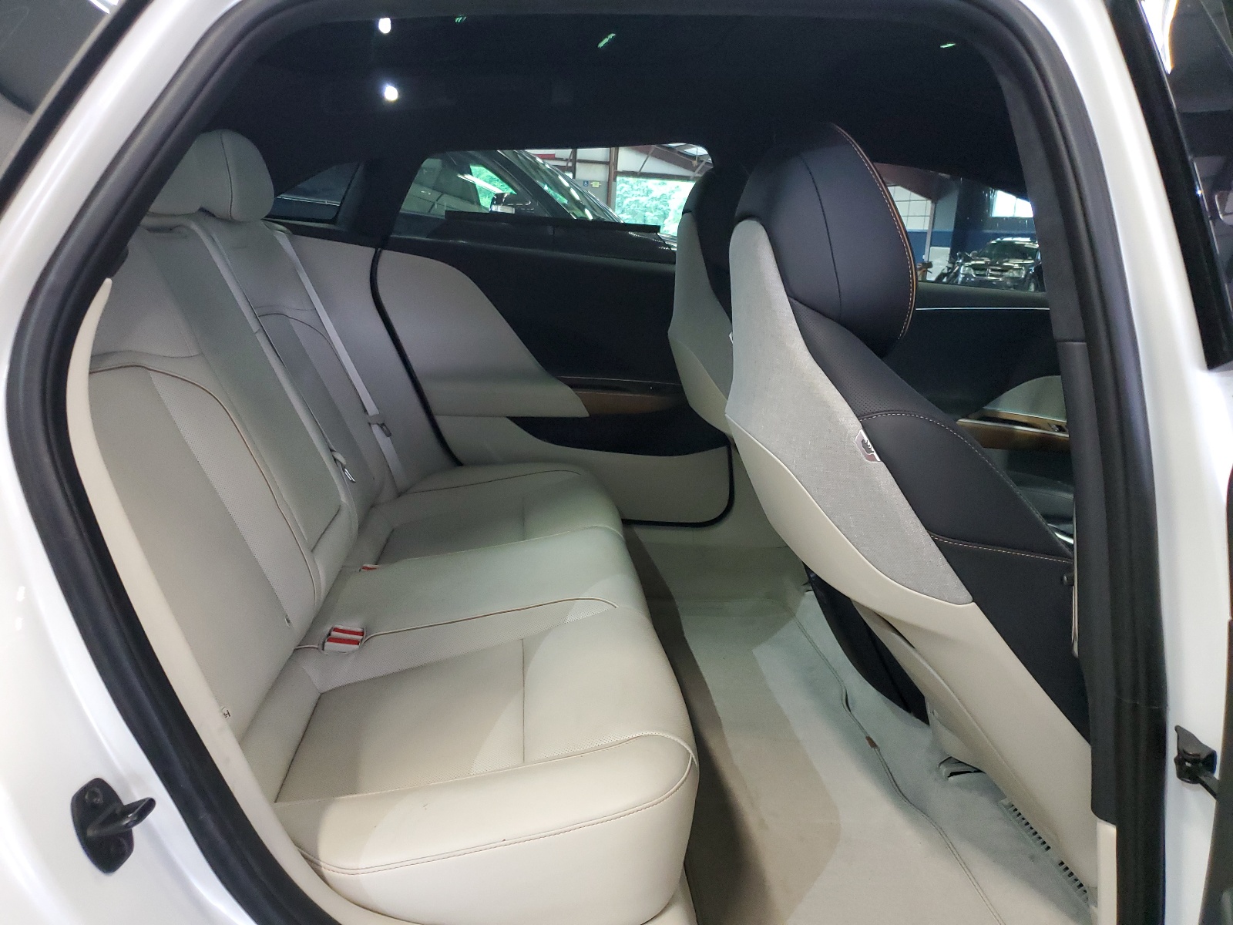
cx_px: 616
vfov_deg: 53.1
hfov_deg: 67.3
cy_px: 462
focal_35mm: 26
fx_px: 926
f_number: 1.5
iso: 357
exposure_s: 1/60.2
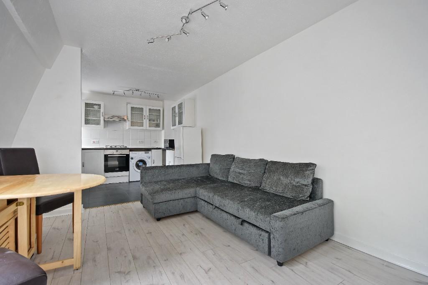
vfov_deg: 77.3
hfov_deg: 100.4
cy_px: 142
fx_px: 178
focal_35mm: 15
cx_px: 214
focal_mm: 10
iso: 160
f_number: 5.6
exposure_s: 1/3
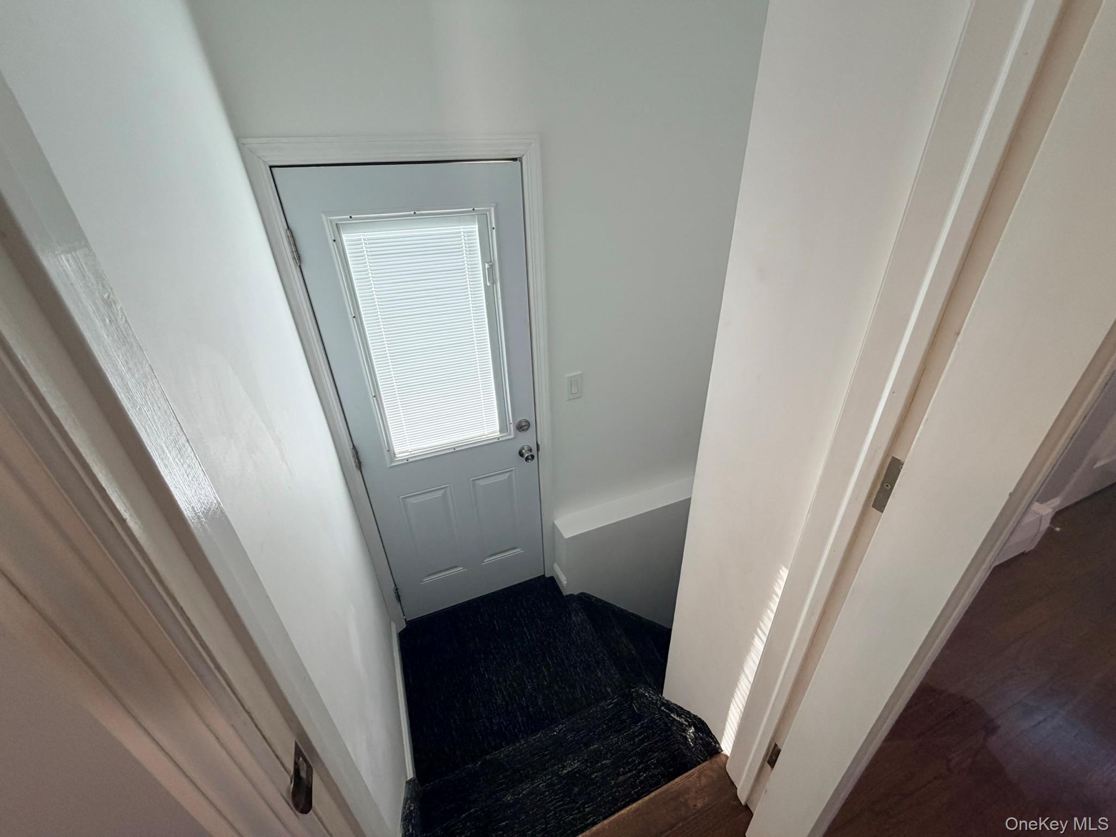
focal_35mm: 14
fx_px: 451
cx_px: 558
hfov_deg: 102.1
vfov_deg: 85.7
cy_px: 418
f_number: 2.2
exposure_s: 1/120
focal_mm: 2.22
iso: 200
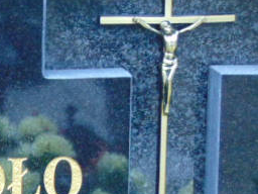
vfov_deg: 4.5
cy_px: 215
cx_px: -55
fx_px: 2474
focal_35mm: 332
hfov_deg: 5.9
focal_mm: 23.9
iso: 500
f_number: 4
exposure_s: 1/20
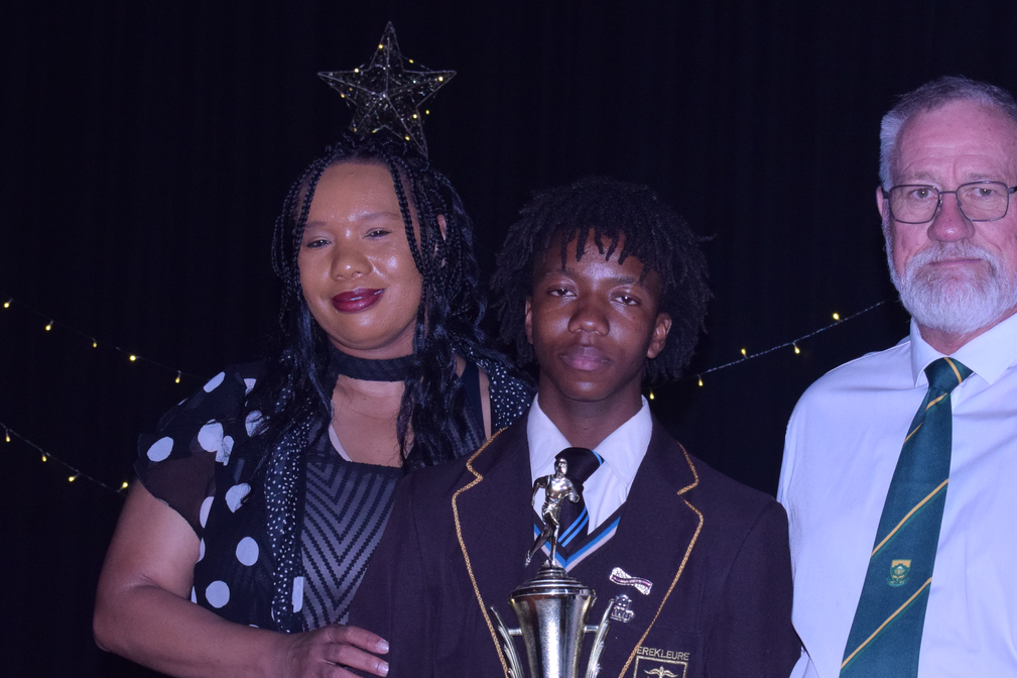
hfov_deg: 17.6
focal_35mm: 116
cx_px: 665
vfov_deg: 11.8
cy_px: 454
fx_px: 3276
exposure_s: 1/60
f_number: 8
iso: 1000
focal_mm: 52
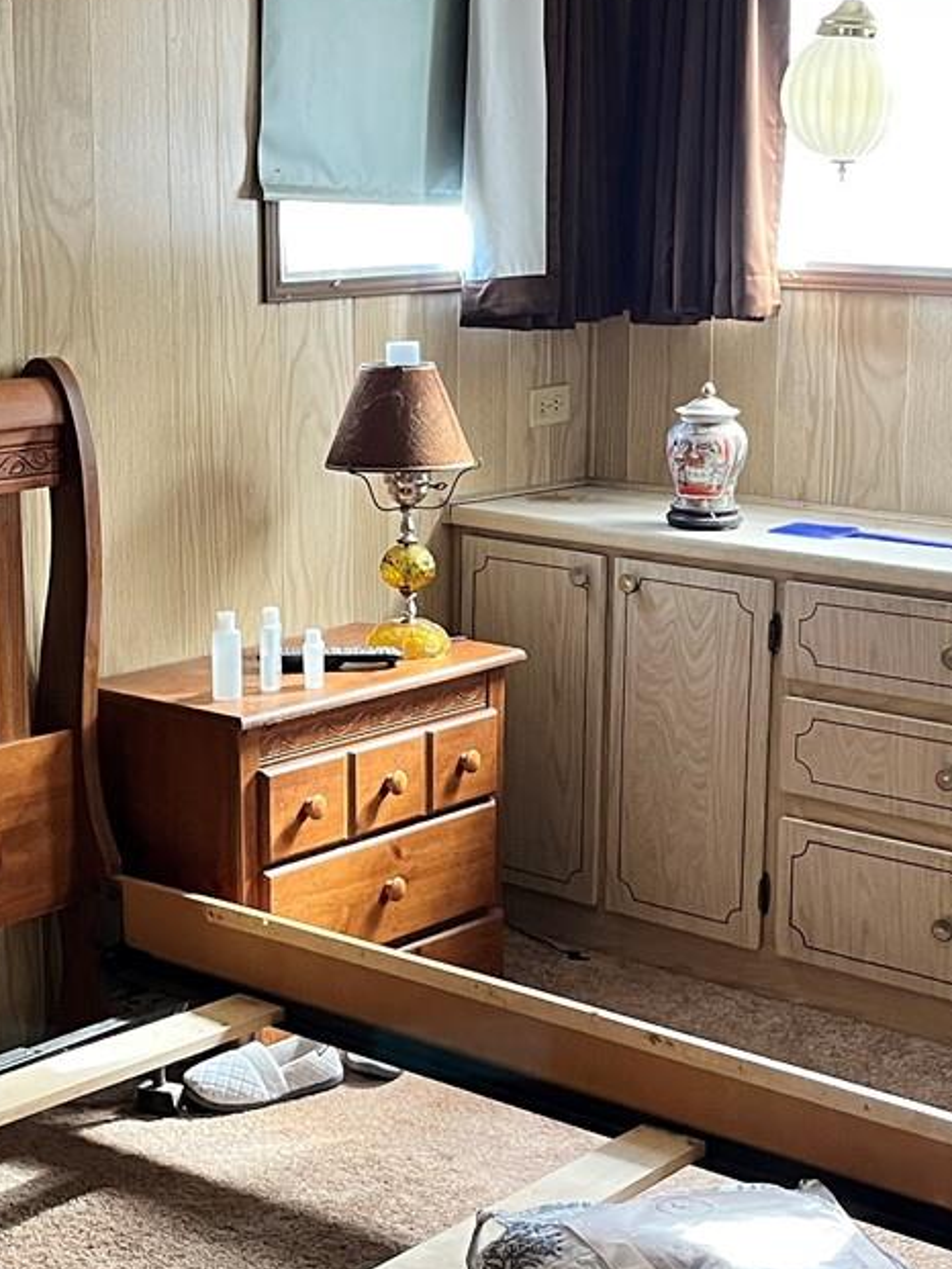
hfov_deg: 21.9
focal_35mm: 67
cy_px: 672
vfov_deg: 29.0
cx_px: 411
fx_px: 2456
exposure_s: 1/60
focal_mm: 5.1
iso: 320
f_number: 1.6
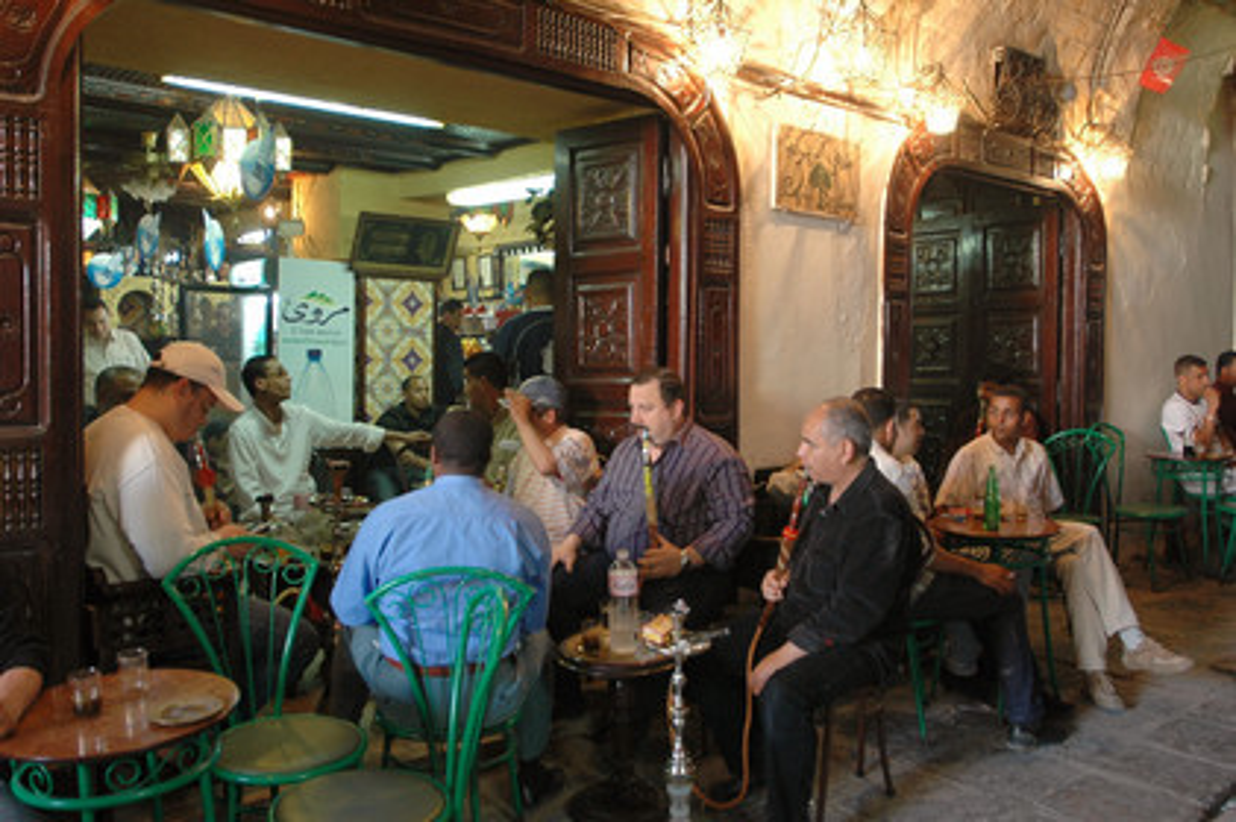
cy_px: 411
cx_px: 618
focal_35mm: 30
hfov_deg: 62.0
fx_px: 1029
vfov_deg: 43.5
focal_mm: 20
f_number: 2.8
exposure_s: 1/25
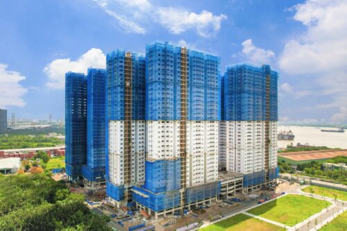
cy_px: 116
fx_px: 212
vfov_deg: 57.2
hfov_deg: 78.6
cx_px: 174
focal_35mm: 22
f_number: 2.8
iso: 100
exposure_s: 1/250
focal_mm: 8.38
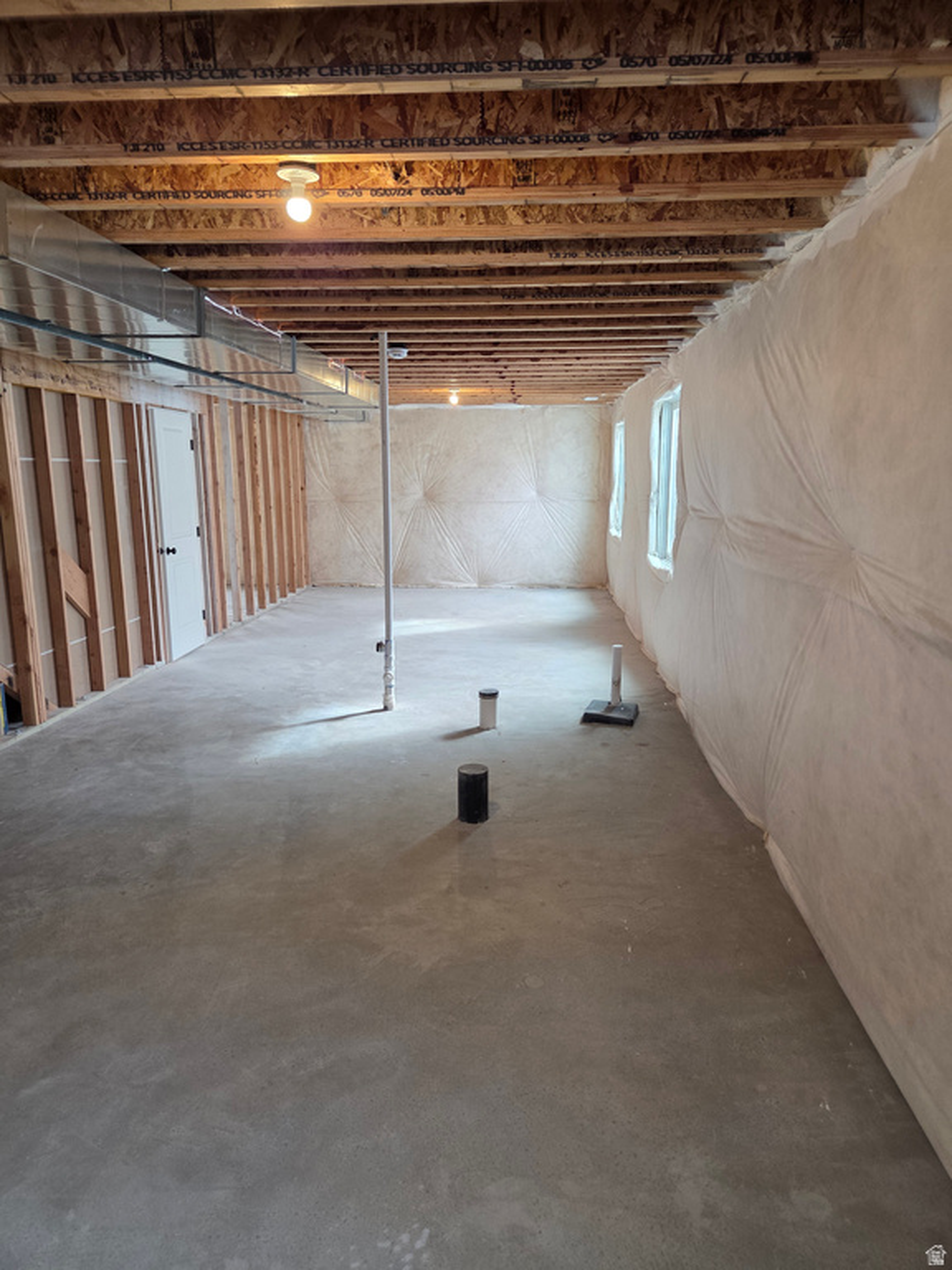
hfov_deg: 58.9
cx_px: 476
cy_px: 635
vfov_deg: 73.9
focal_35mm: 23
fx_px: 843
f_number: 1.8
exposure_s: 1/120
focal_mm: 5.4
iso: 250
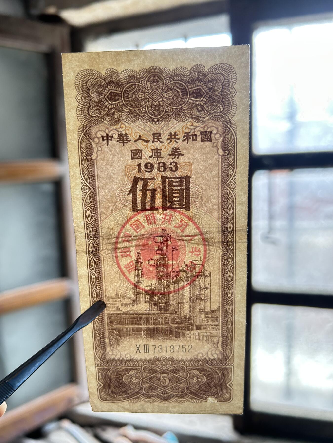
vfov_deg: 67.3
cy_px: 222
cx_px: 166
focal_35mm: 26
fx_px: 333
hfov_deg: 53.1
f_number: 1.5
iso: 125
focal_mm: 5.7
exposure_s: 1/75
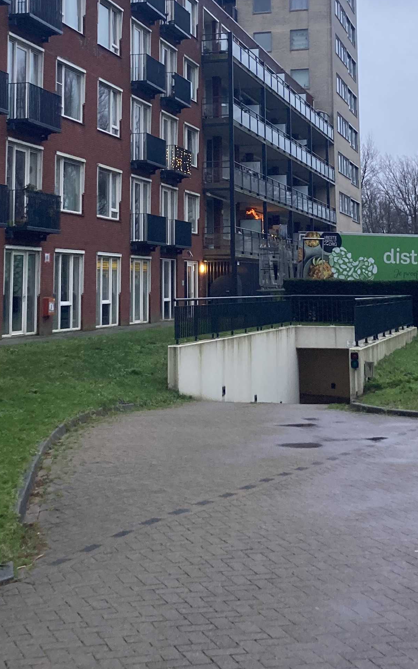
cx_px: 176
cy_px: 156
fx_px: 1130
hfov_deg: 20.9
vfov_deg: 32.3
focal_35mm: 62
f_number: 1.8
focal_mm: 3.99
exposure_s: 1/101
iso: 80
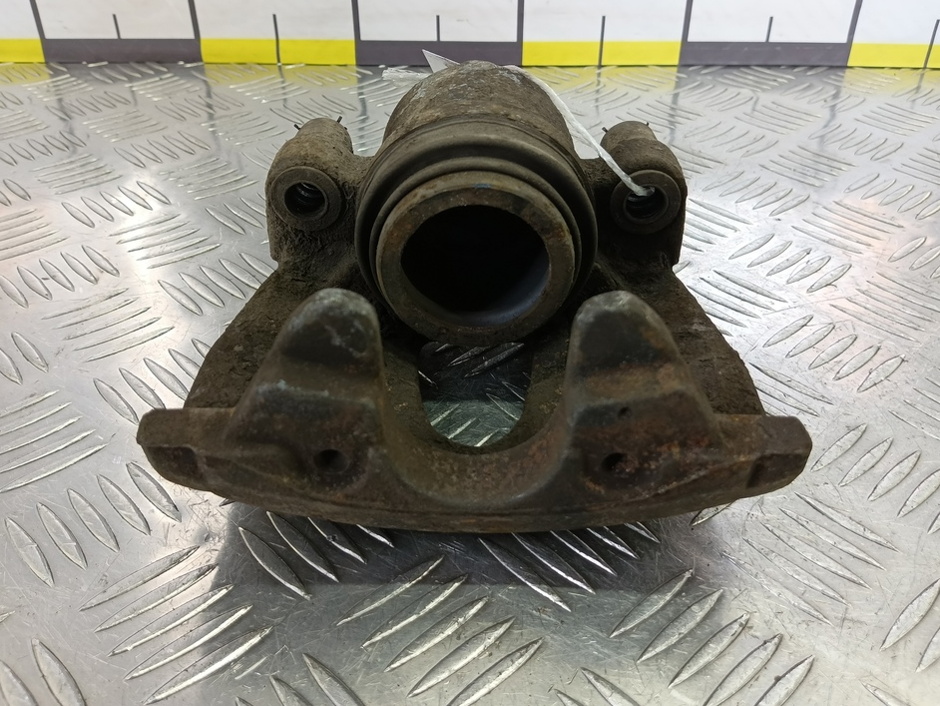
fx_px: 679
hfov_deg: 69.4
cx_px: 471
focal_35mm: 25
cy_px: 324
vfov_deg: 54.8
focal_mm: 4.11
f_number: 1.6
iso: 113
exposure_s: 1/50
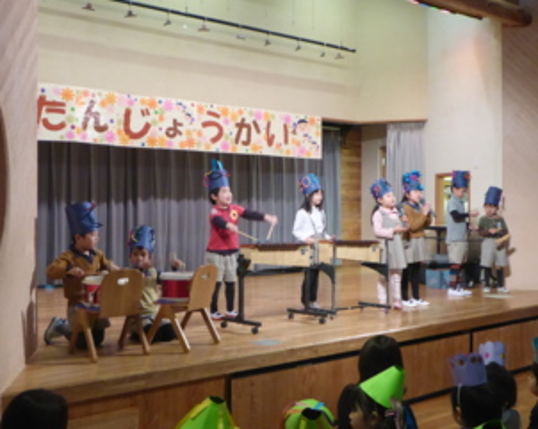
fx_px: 684
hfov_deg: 42.9
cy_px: 203
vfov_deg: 34.8
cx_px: 292
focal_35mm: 43
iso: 800
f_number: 4
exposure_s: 1/50
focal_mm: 6.8
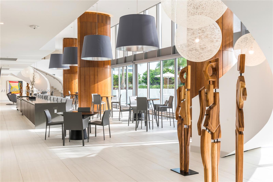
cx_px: 136
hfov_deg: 53.1
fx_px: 273
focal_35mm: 36
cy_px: 91
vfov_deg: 36.9
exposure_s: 1/6
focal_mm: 36
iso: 100
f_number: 11
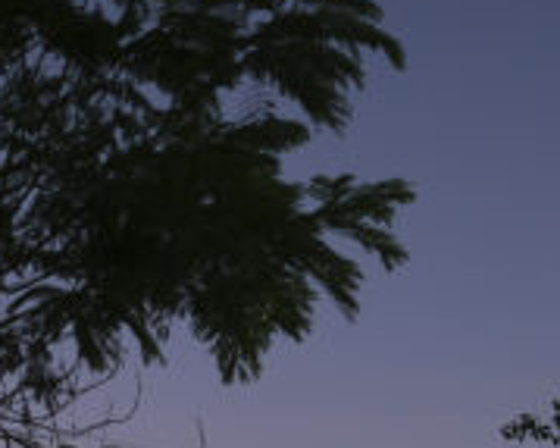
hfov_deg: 9.0
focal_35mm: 213
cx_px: 485
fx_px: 3528
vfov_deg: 7.2
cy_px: 630
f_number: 1.4
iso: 800
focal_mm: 35
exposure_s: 1/125
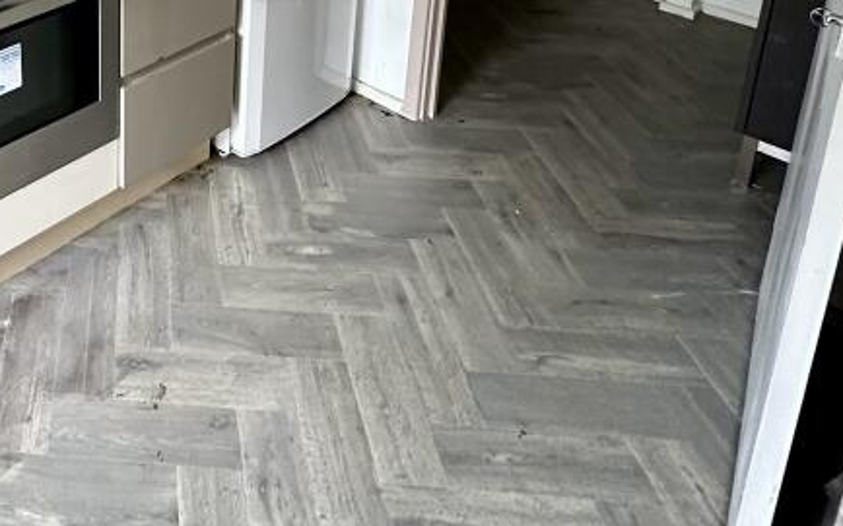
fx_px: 804
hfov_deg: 49.0
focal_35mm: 35
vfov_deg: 28.5
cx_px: 76
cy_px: -186
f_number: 2.2
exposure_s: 1/76
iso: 320
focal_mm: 2.22
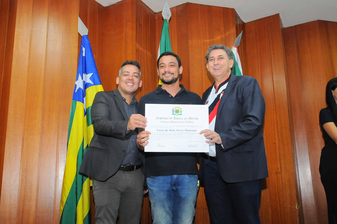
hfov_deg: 53.2
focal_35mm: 36
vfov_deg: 36.8
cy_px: 112
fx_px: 337
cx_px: 168
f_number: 5
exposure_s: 1/60
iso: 1250
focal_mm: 24
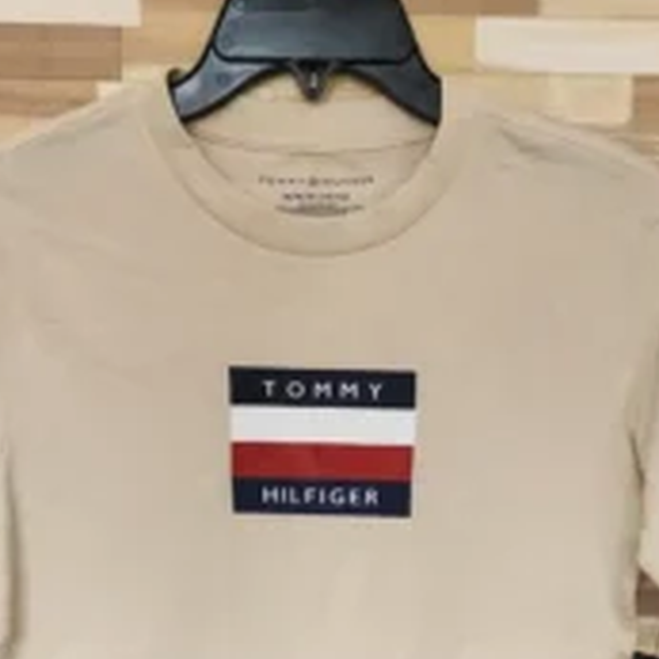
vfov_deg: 32.7
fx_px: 1012
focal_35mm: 47
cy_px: 682
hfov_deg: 36.1
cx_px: 328
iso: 320
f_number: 1.8
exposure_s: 1/120
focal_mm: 6.4
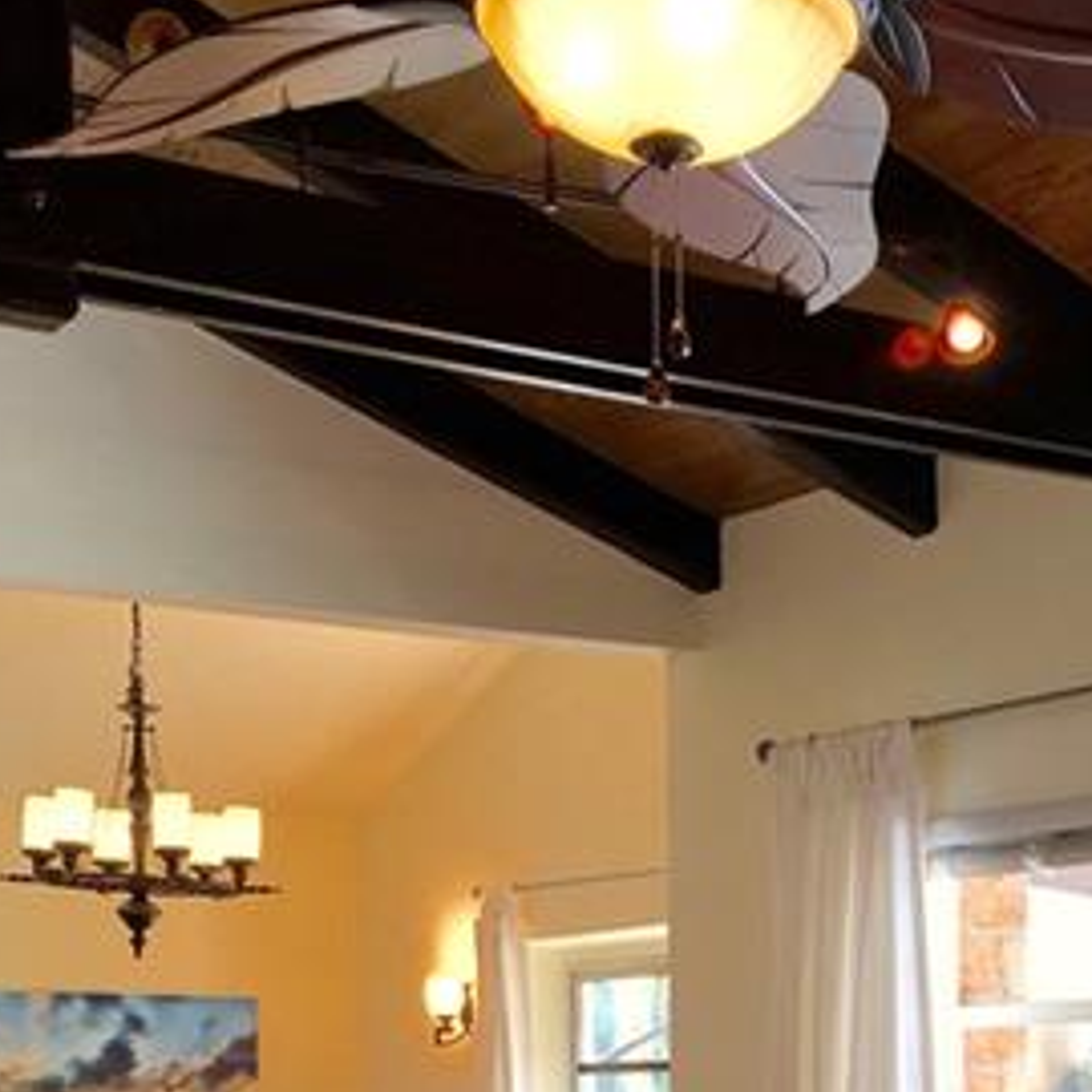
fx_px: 2605
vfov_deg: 22.2
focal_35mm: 73
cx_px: 841
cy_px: 1238
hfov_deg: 23.4
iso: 32
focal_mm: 4.15
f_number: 2.2
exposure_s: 1/60
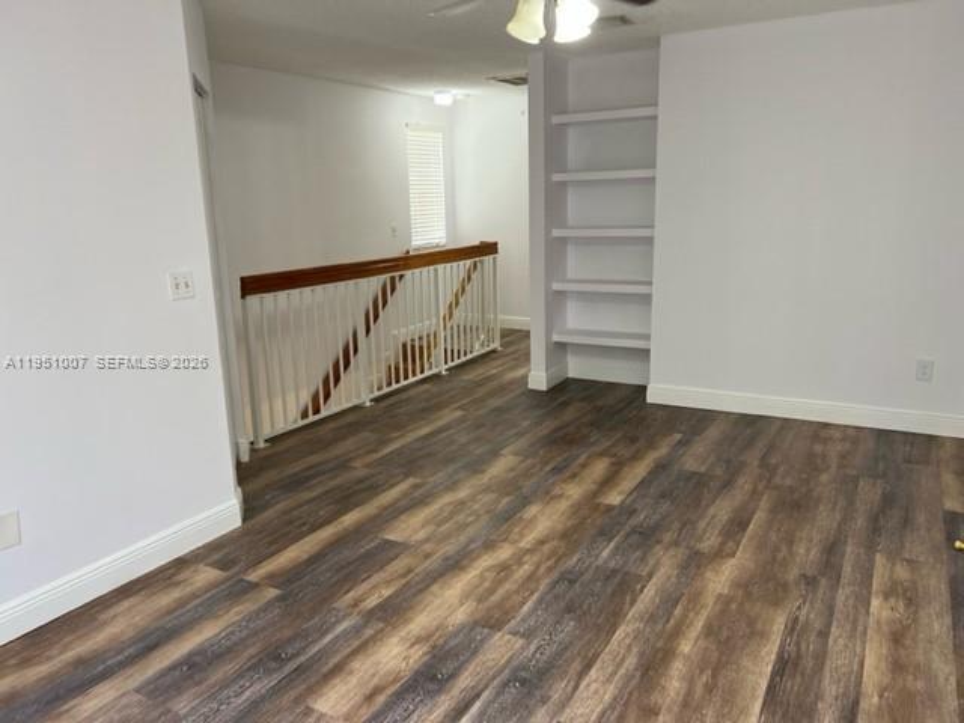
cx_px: 482
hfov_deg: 67.3
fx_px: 724
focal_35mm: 26
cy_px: 362
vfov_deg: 53.1
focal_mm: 5.7
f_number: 1.5
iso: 64
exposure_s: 1/60
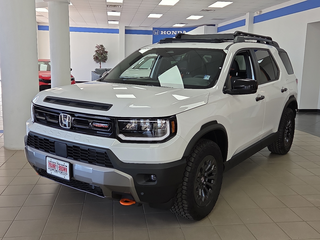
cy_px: 120
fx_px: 324
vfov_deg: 40.7
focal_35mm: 35
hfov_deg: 52.6
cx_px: 160
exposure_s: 1/119
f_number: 1.8
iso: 42
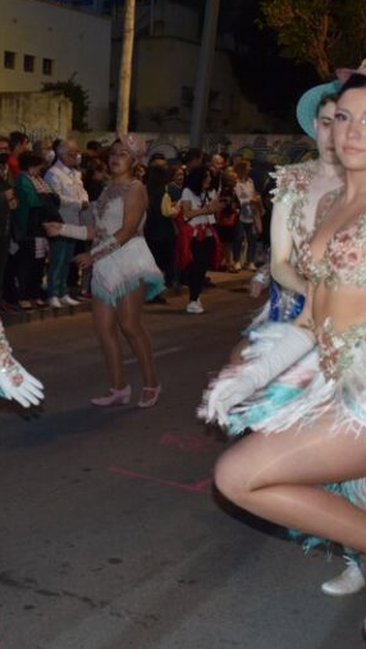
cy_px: 323
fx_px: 983
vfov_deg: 36.6
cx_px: 58
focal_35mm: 57
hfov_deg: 20.8
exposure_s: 1/60
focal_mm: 24
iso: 1800
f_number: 4
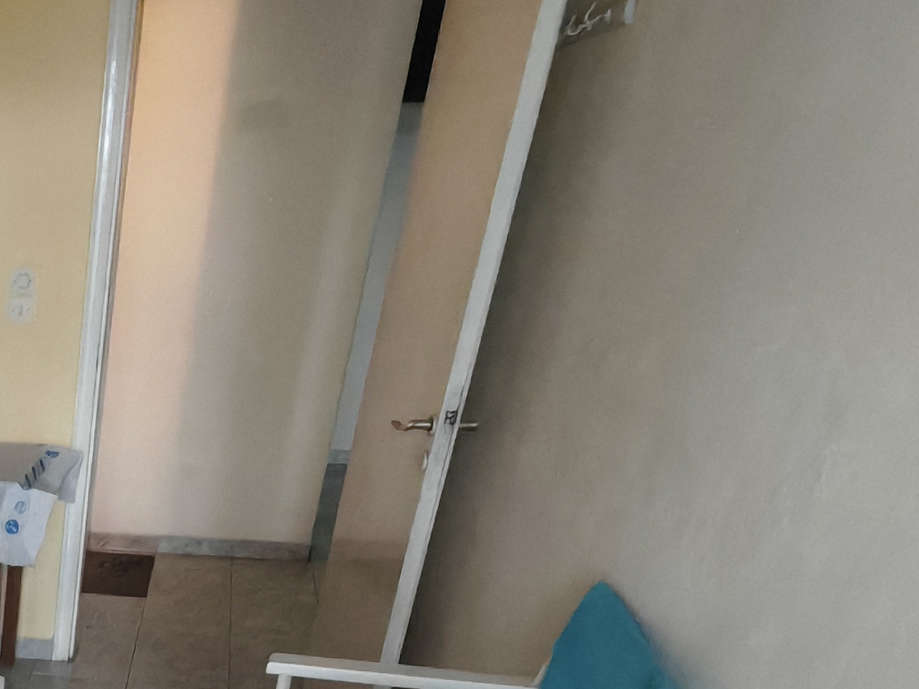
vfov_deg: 29.4
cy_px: 832
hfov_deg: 34.7
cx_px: -210
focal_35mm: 42
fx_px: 1115
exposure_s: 1/25
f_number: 2
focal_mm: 1.82
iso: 1250
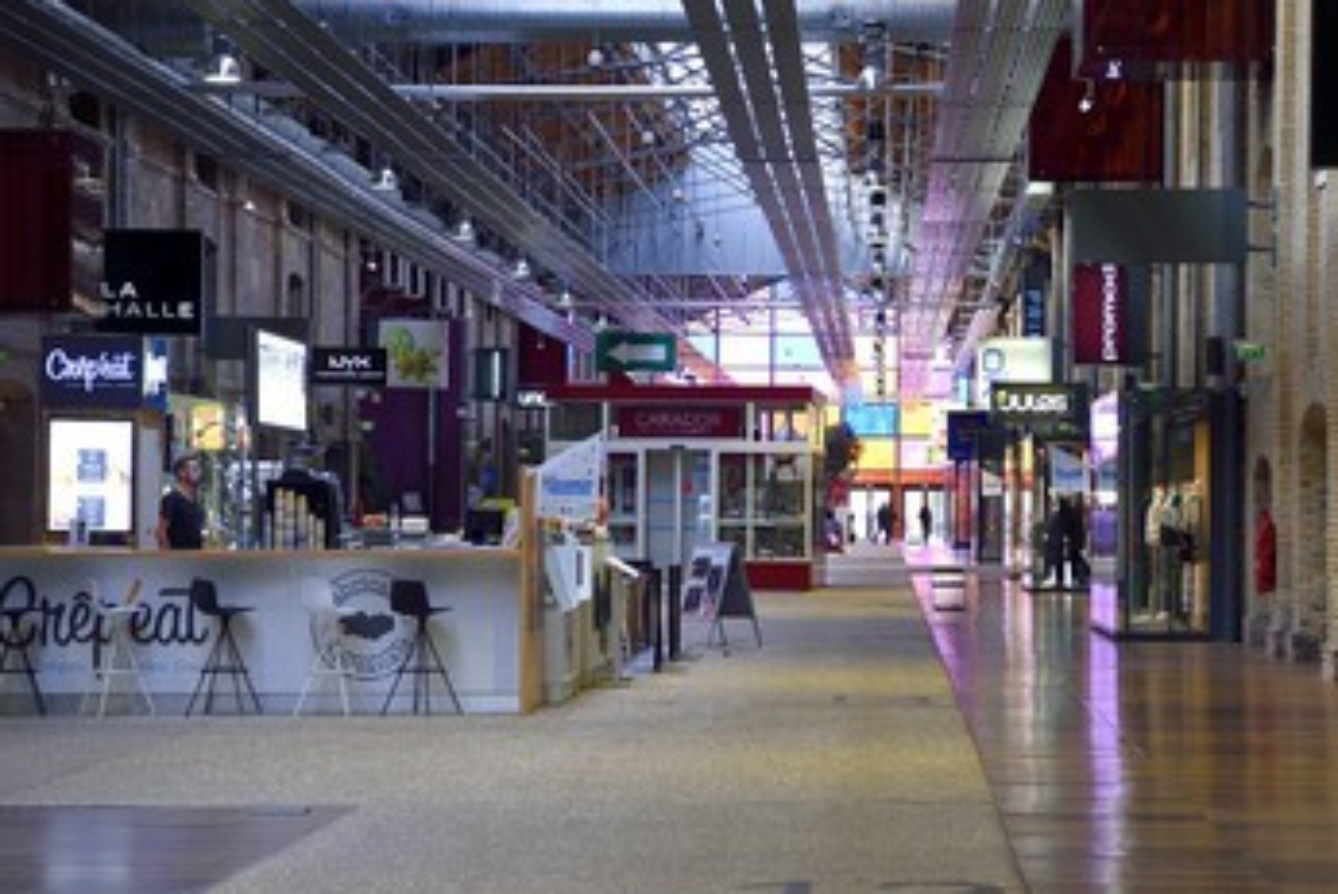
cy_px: 433
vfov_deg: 16.1
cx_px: 715
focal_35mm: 85
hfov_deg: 23.9
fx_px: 3160
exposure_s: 1/80
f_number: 5.6
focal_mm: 70
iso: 800
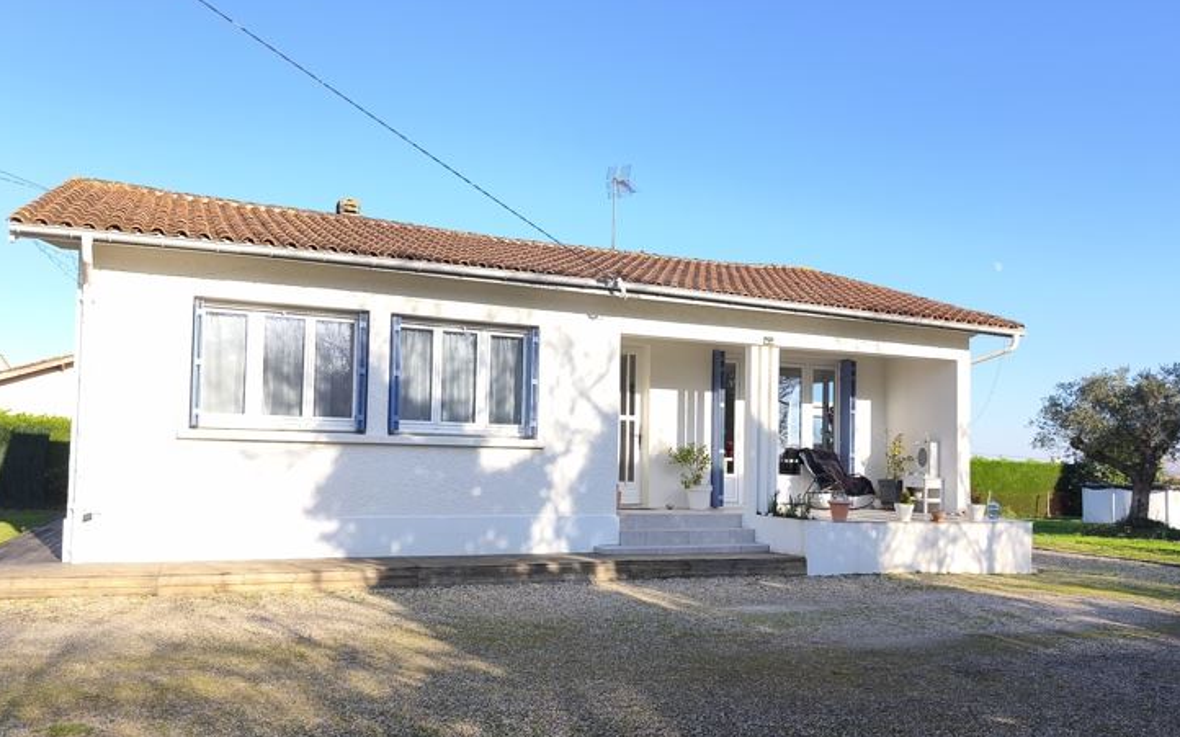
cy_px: 422
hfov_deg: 68.4
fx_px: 868
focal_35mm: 27
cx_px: 559
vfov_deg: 45.9
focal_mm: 6.18
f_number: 1.65
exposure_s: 1/327
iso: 50
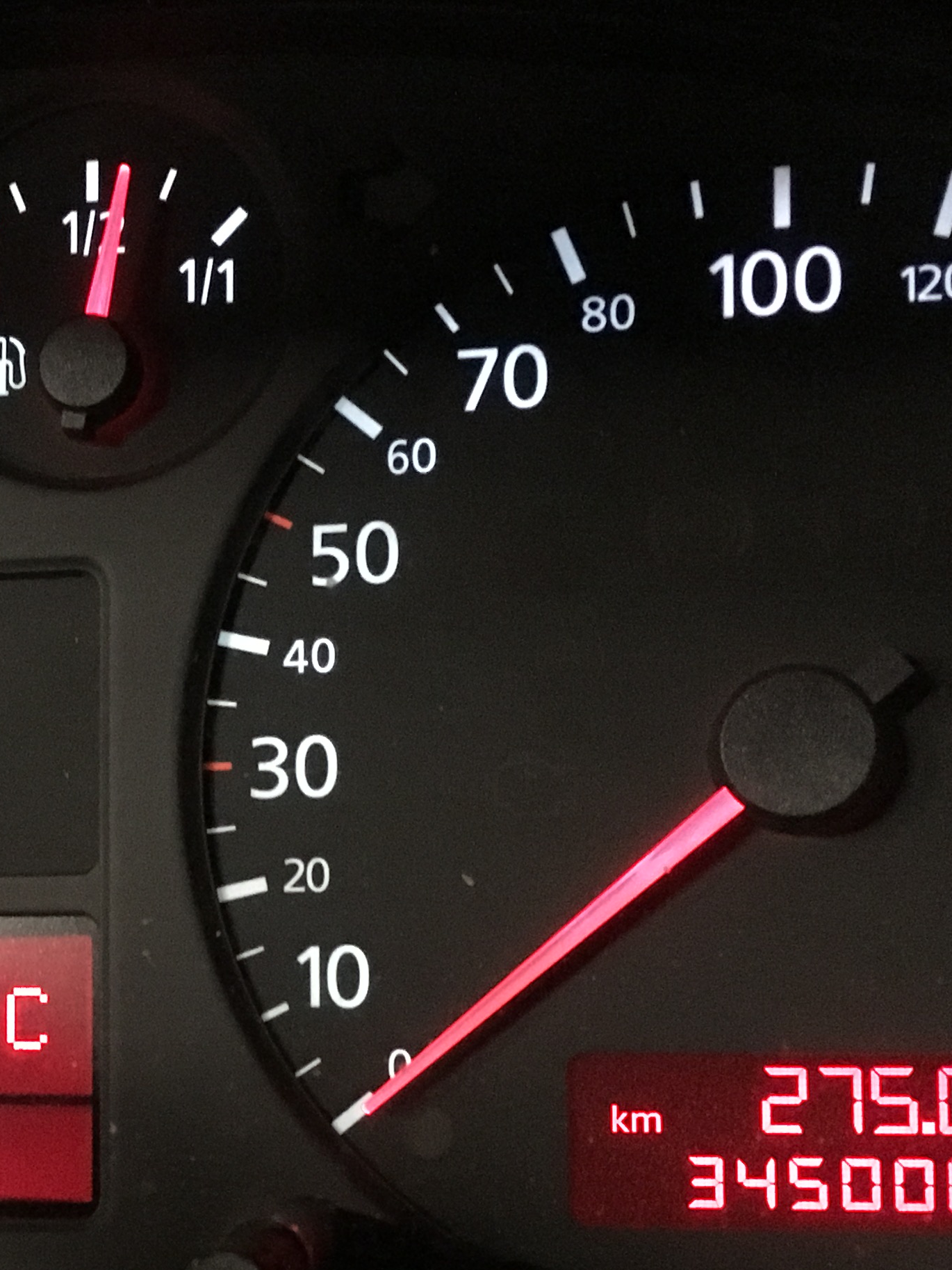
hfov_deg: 22.2
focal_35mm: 64
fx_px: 2347
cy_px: 962
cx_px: 28
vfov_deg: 29.8
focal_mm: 4.15
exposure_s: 1/17
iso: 1000
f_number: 2.2
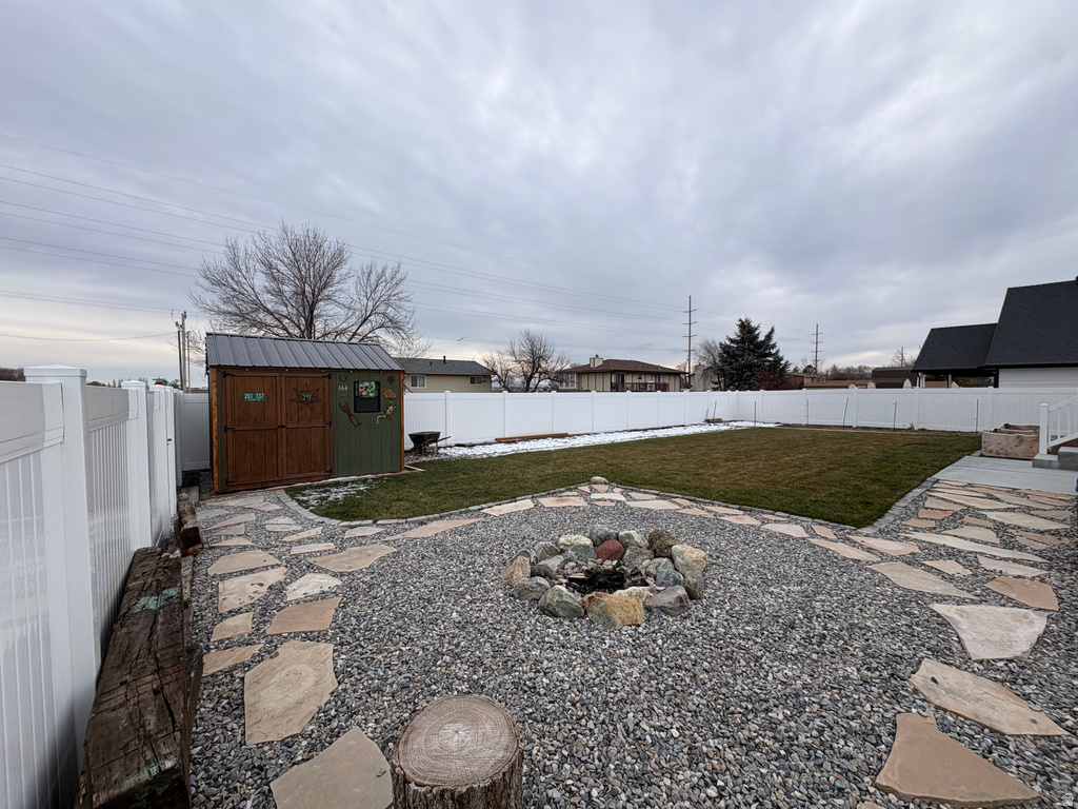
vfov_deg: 85.7
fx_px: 436
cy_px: 404
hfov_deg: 102.1
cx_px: 539
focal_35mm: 14
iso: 40
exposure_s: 1/700
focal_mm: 2.22
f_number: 2.2
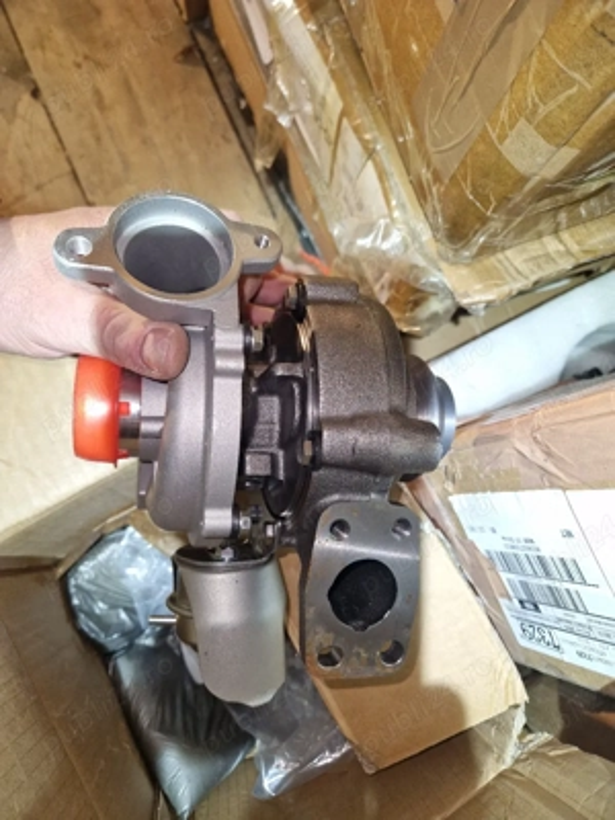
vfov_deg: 73.9
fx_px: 545
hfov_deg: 58.9
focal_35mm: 23
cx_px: 308
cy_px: 410
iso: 160
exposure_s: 1/100
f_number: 1.8
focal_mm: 5.4
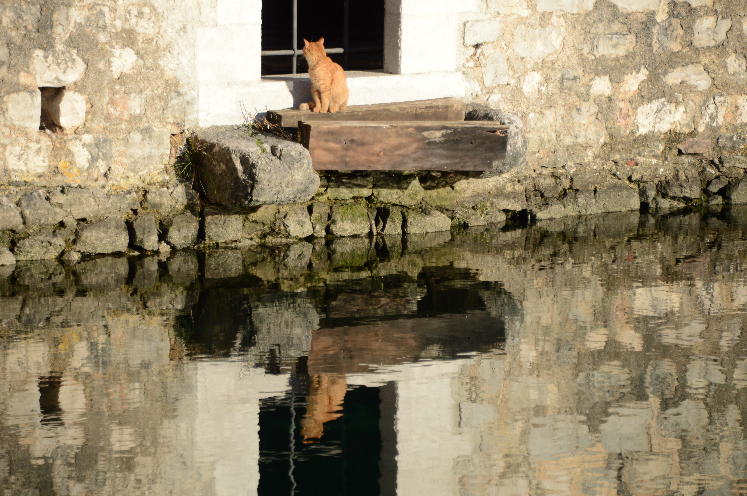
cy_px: 248
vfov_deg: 6.3
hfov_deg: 9.5
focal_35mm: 218
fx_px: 4509
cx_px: 374
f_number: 6
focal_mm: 145
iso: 400
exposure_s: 1/1250
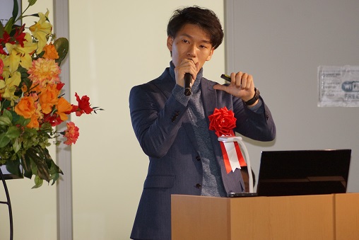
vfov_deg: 5.7
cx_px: 180
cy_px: 120
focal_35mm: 240
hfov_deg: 8.6
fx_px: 2394
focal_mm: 160
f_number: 5
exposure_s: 1/160
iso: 1000
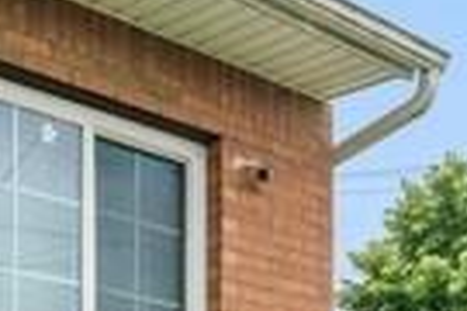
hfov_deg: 21.8
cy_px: 515
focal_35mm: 93
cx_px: 336
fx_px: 1206
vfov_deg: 13.5
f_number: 11
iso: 400
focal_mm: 14
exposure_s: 1/200
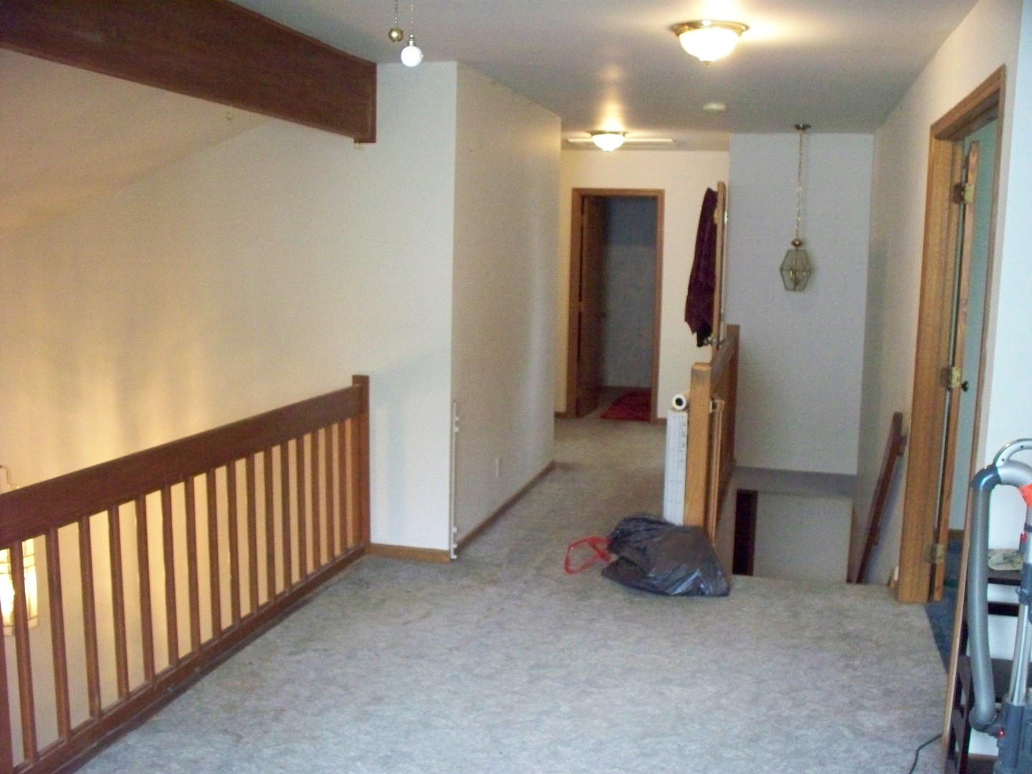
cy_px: 387
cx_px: 516
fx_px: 1073
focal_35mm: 36
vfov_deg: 39.7
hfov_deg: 51.4
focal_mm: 7.54
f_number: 2.8
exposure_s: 1/60
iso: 1000
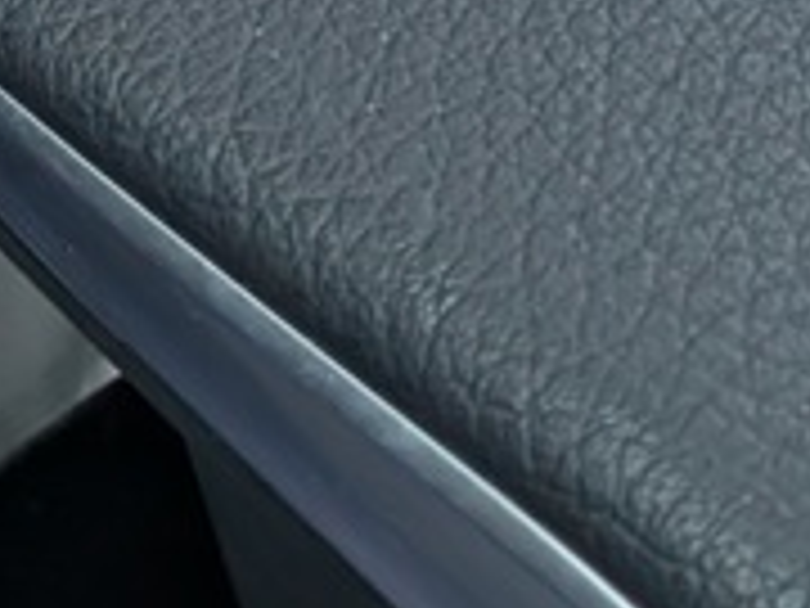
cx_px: -252
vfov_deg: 6.6
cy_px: -545
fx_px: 5101
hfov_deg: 8.9
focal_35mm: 218
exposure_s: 1/131
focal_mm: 6.9
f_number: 1.68
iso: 322
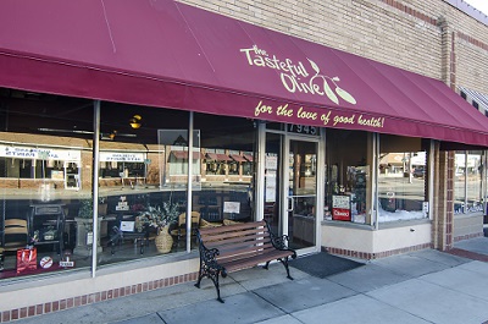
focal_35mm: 24
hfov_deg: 73.8
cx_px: 244
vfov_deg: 52.9
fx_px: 325
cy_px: 162
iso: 400
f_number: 8
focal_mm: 16
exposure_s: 1/125
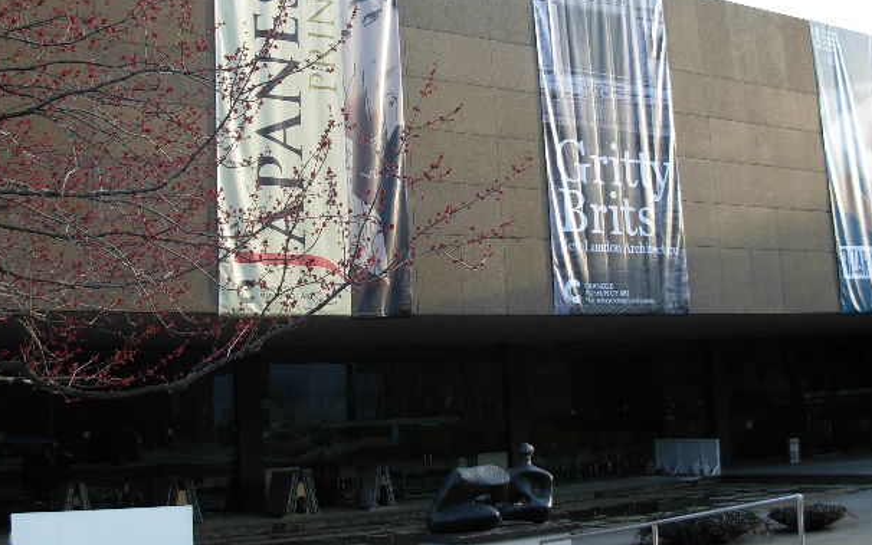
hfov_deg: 41.0
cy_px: 242
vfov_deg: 26.3
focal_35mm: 49
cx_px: 400
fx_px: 1165
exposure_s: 1/157
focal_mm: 6.3
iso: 79
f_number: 2.9
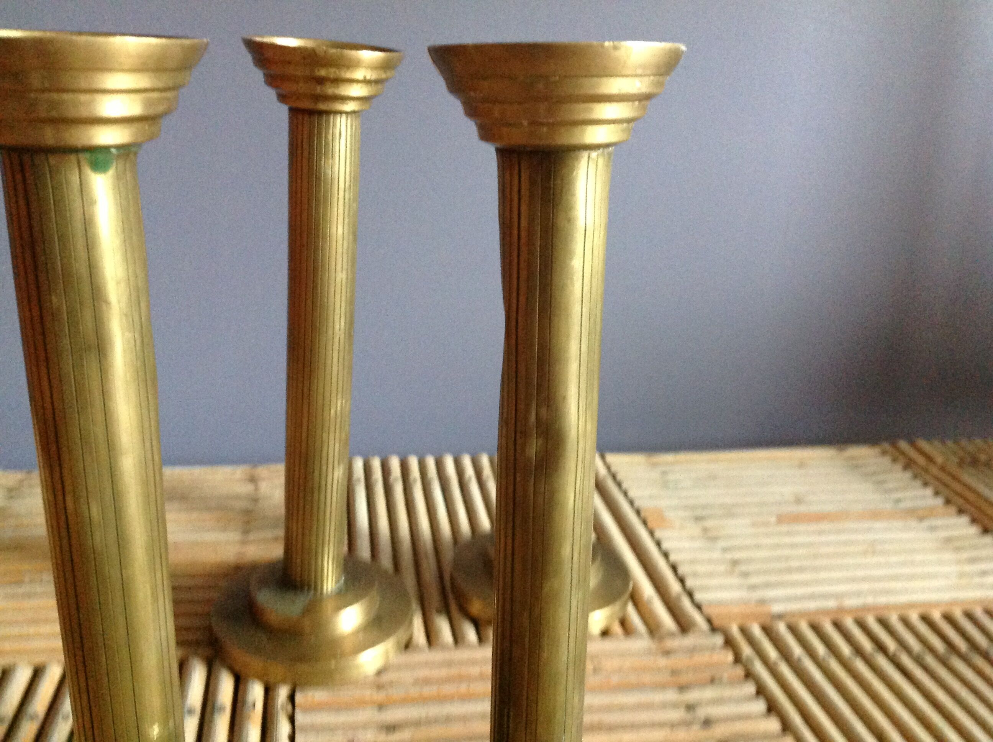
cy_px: 371
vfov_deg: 40.6
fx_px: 1003
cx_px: 496
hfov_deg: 52.7
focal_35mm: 35
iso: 500
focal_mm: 4.28
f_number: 2.4
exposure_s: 1/15
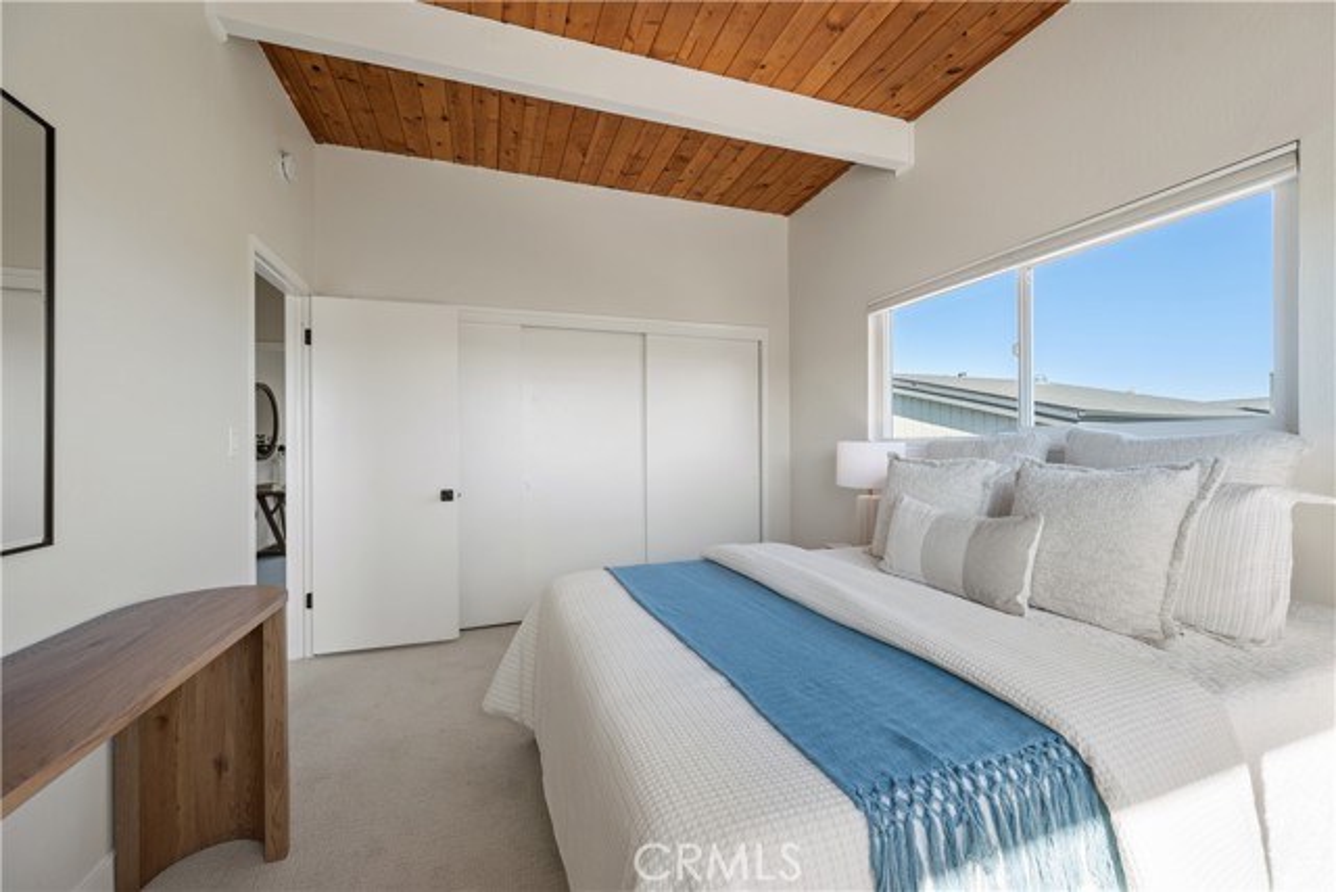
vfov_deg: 81.2
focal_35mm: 14
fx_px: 520
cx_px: 668
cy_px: 446
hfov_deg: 104.2
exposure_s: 1/13
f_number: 8
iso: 100
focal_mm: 14
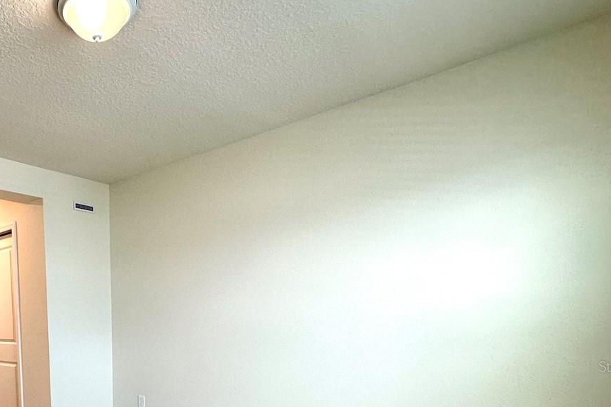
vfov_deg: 43.7
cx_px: 99
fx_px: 458
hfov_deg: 60.4
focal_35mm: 27
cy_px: 366
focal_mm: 2.22
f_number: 2.2
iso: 160
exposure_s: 1/120
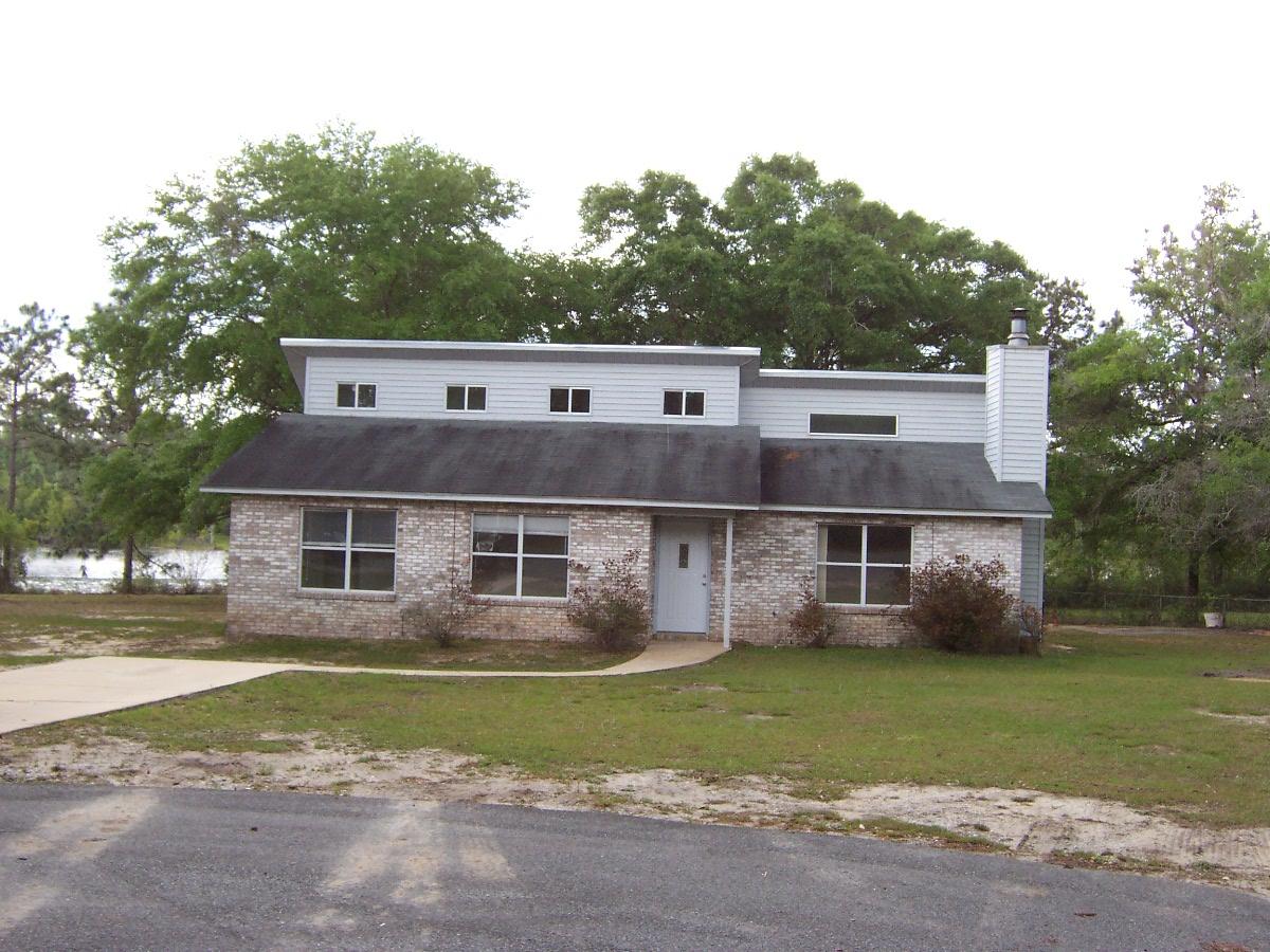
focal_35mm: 40
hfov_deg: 46.8
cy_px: 476
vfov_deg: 36.0
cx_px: 635
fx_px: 1468
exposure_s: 1/125
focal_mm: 6.7
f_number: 4
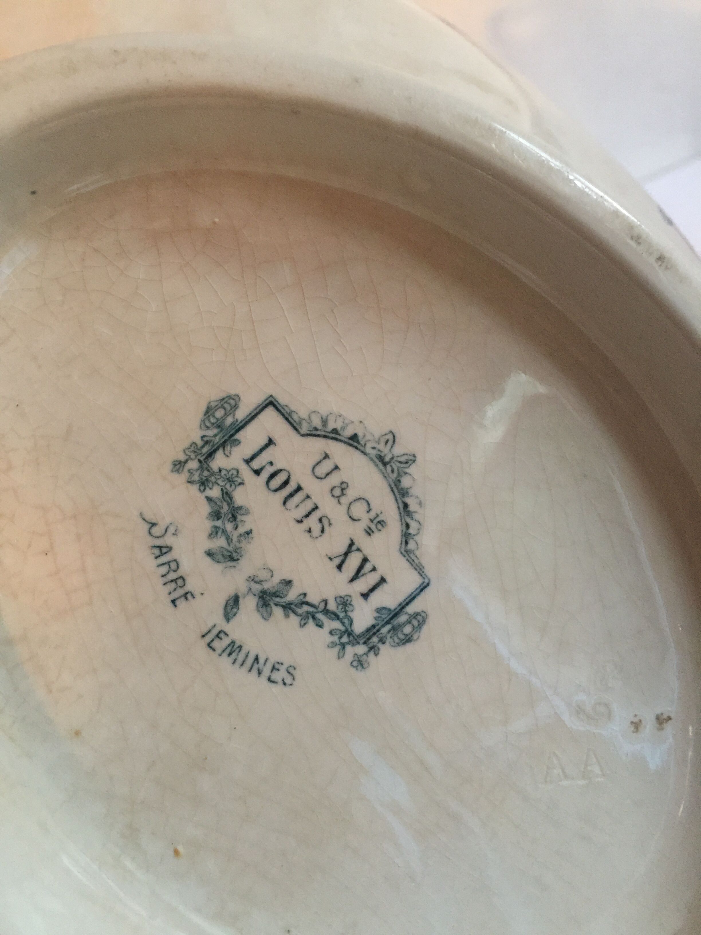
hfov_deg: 48.2
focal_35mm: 29
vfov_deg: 61.7
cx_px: 350
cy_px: 468
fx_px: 783
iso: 100
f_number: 2.2
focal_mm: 4.15
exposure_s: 1/10
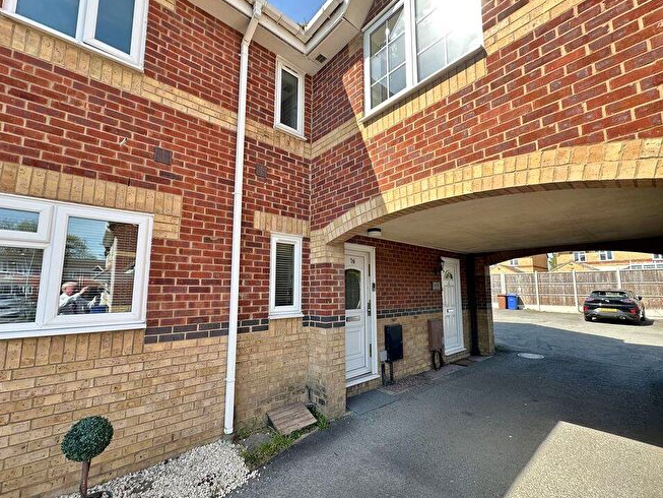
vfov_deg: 81.8
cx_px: 333
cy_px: 255
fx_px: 287
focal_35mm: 15
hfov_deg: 98.2
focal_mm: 2.22
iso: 40
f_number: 2.2
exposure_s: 1/389
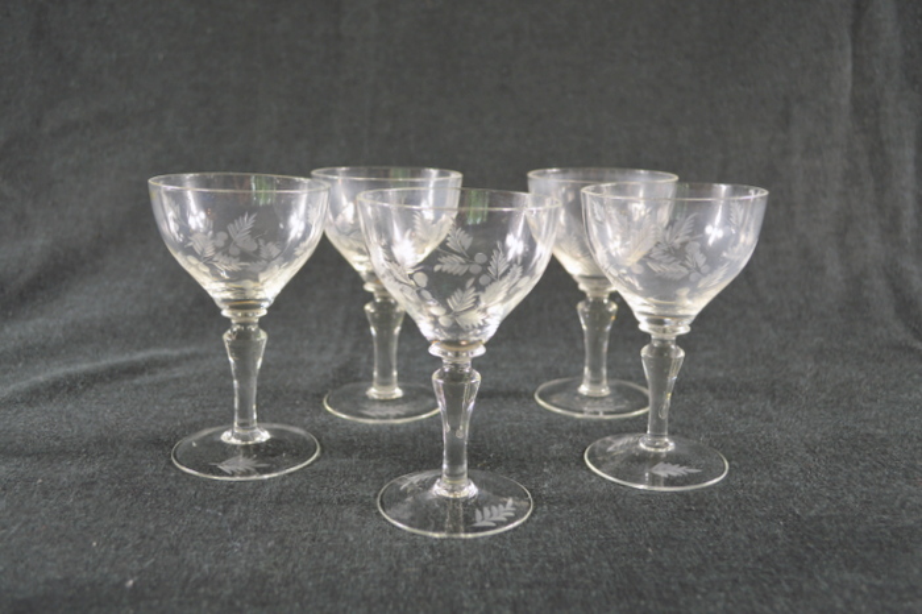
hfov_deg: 57.2
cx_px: 461
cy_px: 307
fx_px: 845
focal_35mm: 33
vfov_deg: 39.9
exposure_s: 1/25
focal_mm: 22
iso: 400
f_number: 4
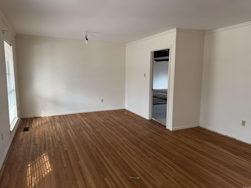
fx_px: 174
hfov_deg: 71.6
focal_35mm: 24
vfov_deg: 56.8
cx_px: 126
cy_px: 94
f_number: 1.78
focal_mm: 6.76
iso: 200
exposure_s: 1/97
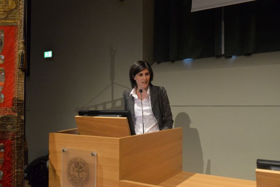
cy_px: 94
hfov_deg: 55.8
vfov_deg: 38.9
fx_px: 265
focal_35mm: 34
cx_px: 140
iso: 5000
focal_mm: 34
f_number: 5.6
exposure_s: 1/125
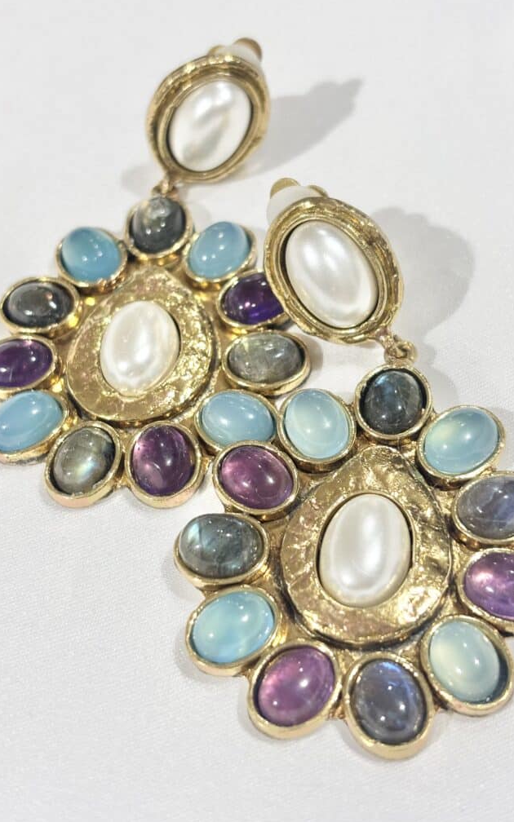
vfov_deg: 36.3
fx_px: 1255
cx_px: 271
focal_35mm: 56
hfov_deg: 23.1
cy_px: 414
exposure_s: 1/100
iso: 32
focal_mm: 5.96
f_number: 1.6
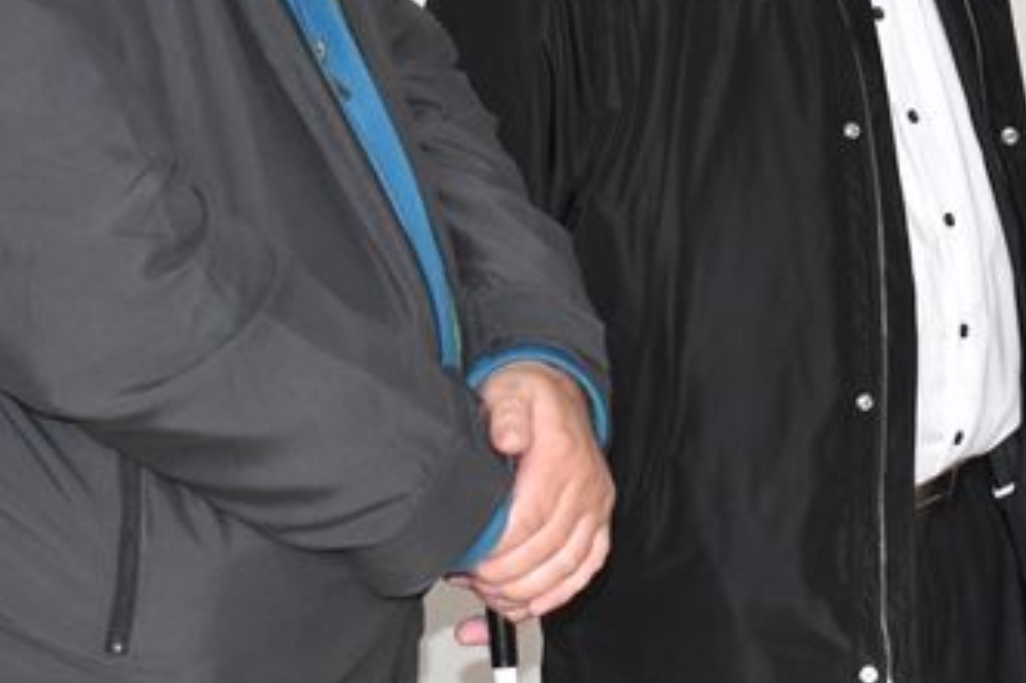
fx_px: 4089
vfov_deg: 9.4
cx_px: 813
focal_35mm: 144
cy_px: -128
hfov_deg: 14.2
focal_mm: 31
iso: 1100
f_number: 5
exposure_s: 1/60
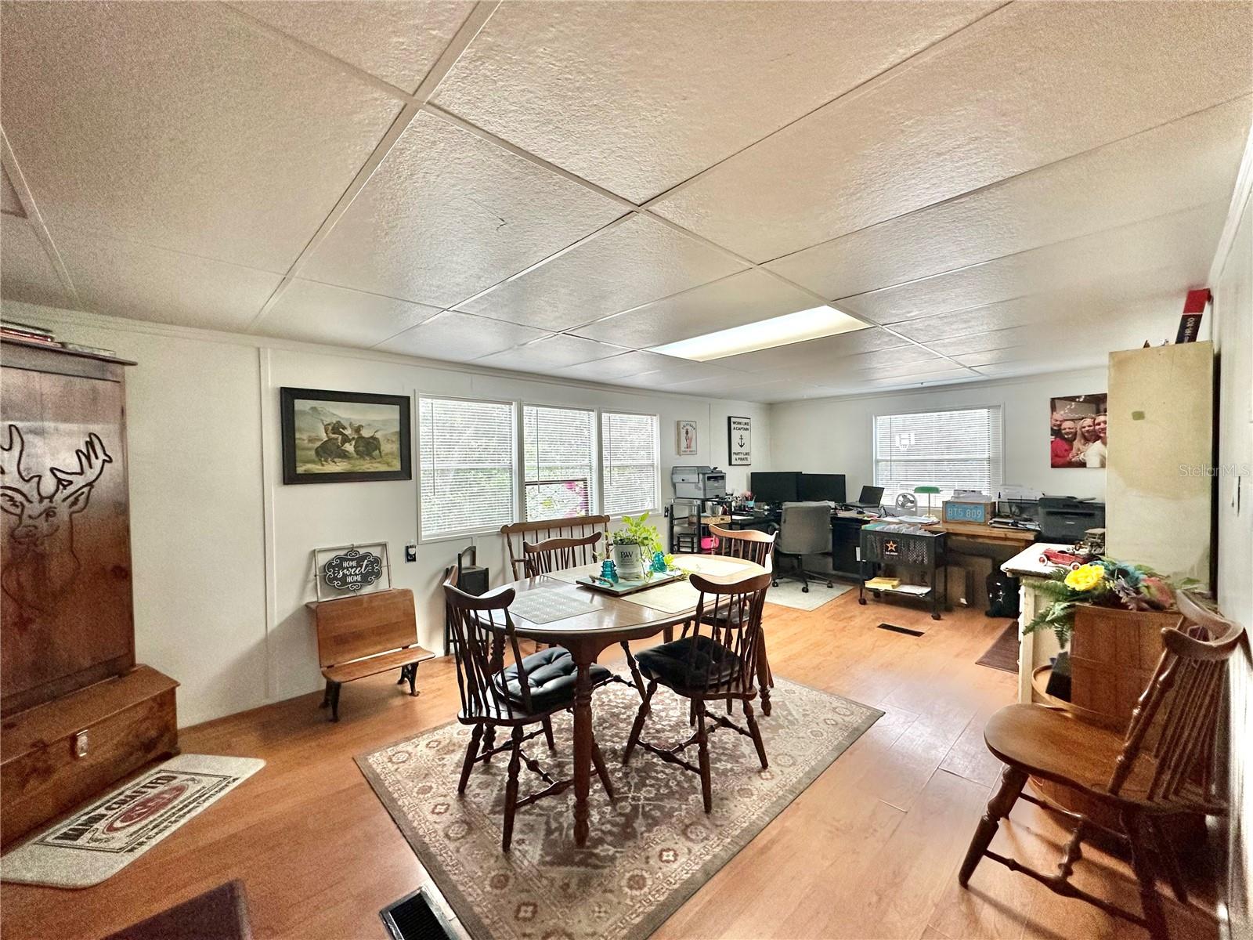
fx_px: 507
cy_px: 470
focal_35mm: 14
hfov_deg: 102.1
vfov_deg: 85.7
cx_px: 626
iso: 200
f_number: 2.2
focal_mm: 2.22
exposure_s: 1/120
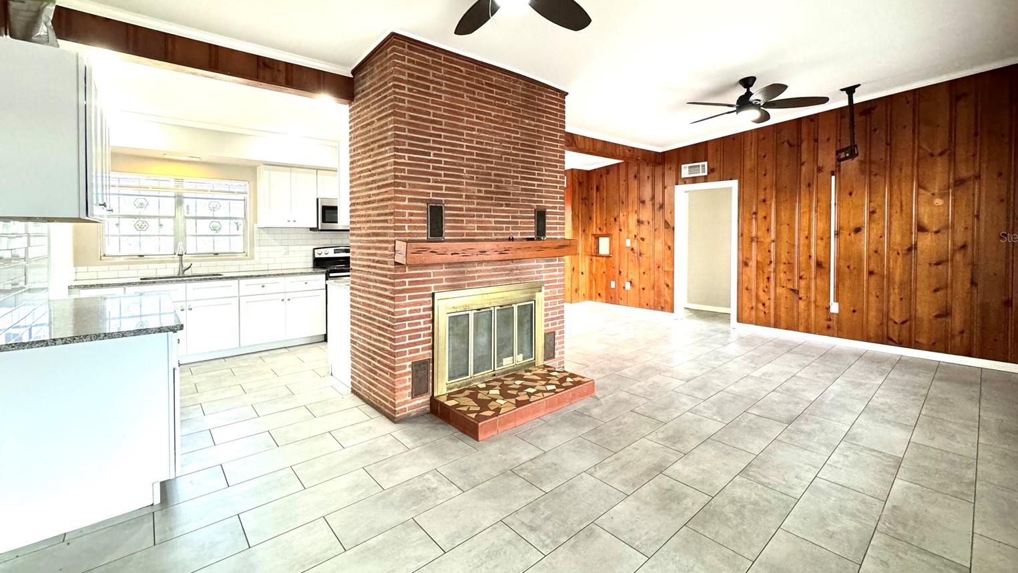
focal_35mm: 16
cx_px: 529
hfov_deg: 99.3
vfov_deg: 66.6
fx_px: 432
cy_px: 236
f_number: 2.2
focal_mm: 2.22
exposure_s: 1/60
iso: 400
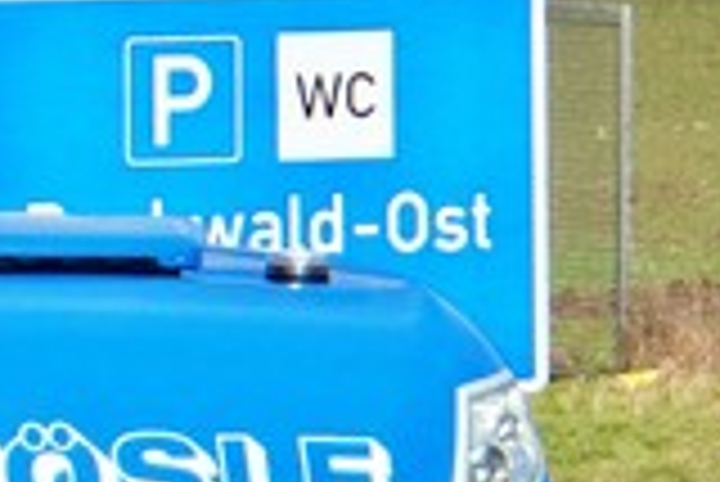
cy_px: 869
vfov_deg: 1.7
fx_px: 16315
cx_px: -945
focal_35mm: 815
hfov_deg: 2.5
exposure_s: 1/4000
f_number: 6.3
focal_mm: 108.4
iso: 1250
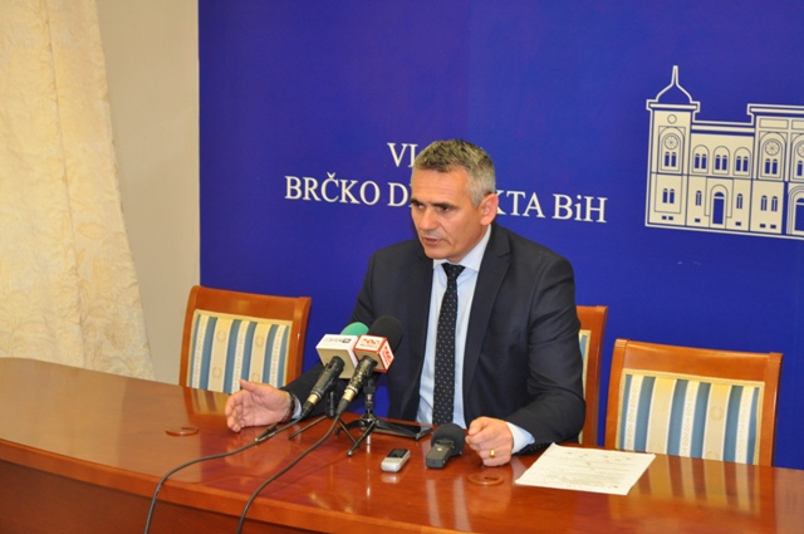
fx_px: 1539
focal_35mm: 69
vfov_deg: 19.7
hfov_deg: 29.3
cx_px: 402
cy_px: 267
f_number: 5.3
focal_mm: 46
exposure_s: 1/60
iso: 800
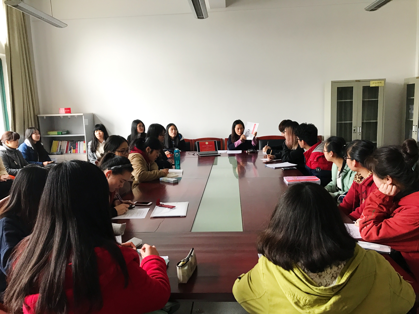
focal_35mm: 28
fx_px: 339
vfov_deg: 49.7
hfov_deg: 63.4
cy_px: 157
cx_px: 210
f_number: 1.8
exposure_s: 1/20
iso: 40
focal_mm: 3.99
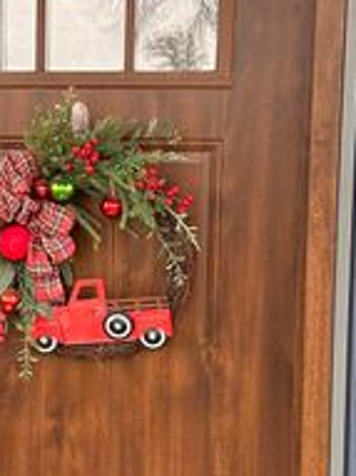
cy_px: 253
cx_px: 37
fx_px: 1153
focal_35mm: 84
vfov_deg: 23.3
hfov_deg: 17.3
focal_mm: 6.86
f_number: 1.78
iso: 125
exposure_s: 1/121
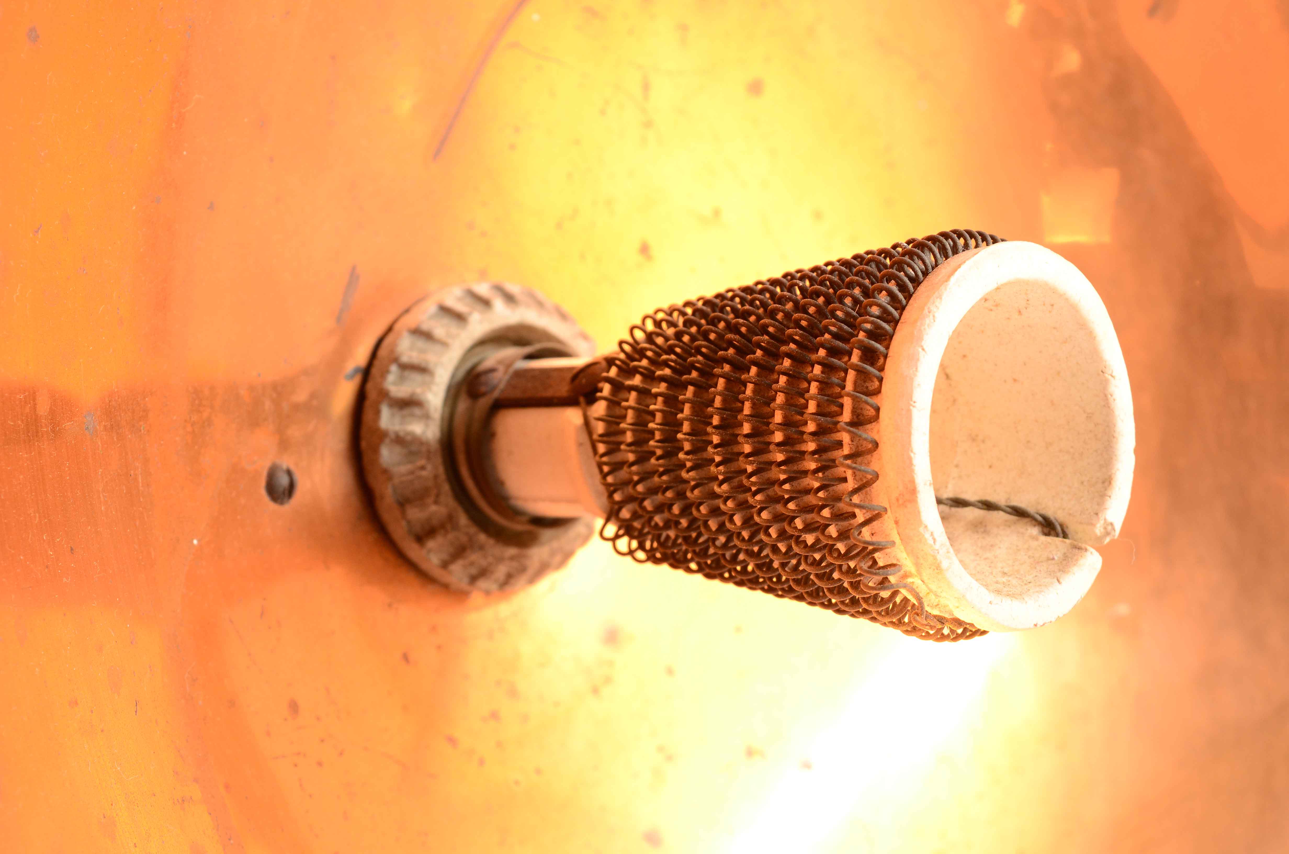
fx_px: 2573
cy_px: 427
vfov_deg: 18.8
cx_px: 644
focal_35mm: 72
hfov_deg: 28.1
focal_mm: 48
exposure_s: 1/160
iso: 400
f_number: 11
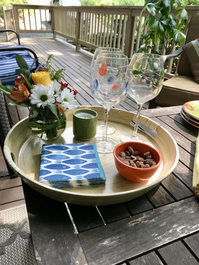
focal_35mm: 28
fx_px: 215
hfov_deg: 49.7
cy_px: 132
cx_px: 100
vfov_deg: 63.4
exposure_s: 1/120
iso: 20
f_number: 1.8
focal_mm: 3.99
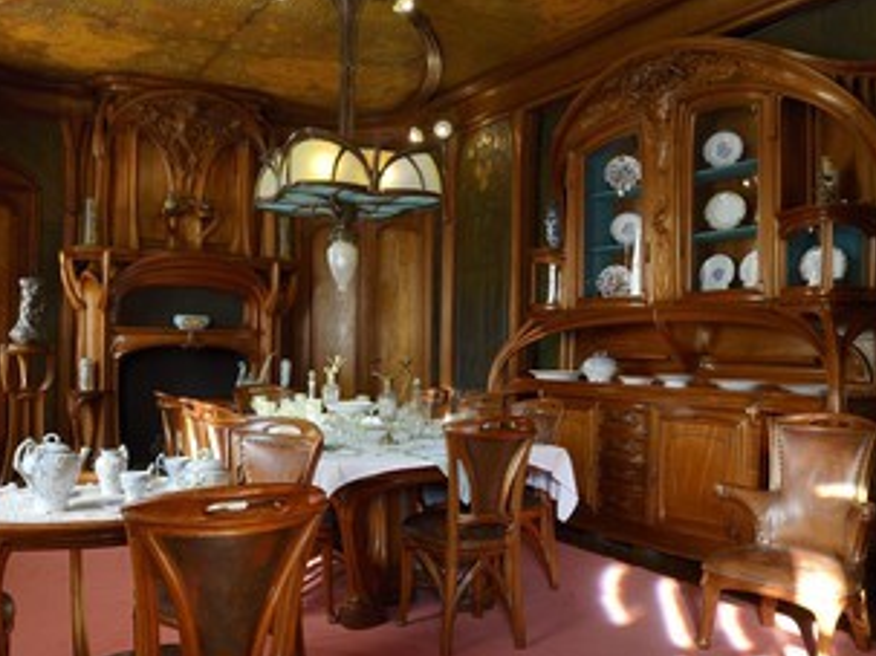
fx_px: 809
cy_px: 344
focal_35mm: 32
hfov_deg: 56.4
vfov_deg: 44.1
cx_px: 353
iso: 400
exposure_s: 1/5
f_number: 10
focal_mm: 24
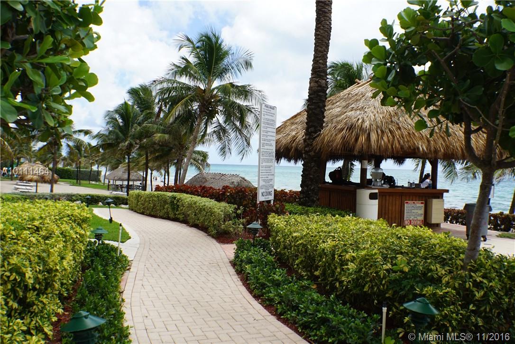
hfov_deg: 46.4
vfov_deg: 31.9
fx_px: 601
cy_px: 172
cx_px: 258
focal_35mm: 42
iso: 100
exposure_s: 1/80
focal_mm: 28
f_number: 11
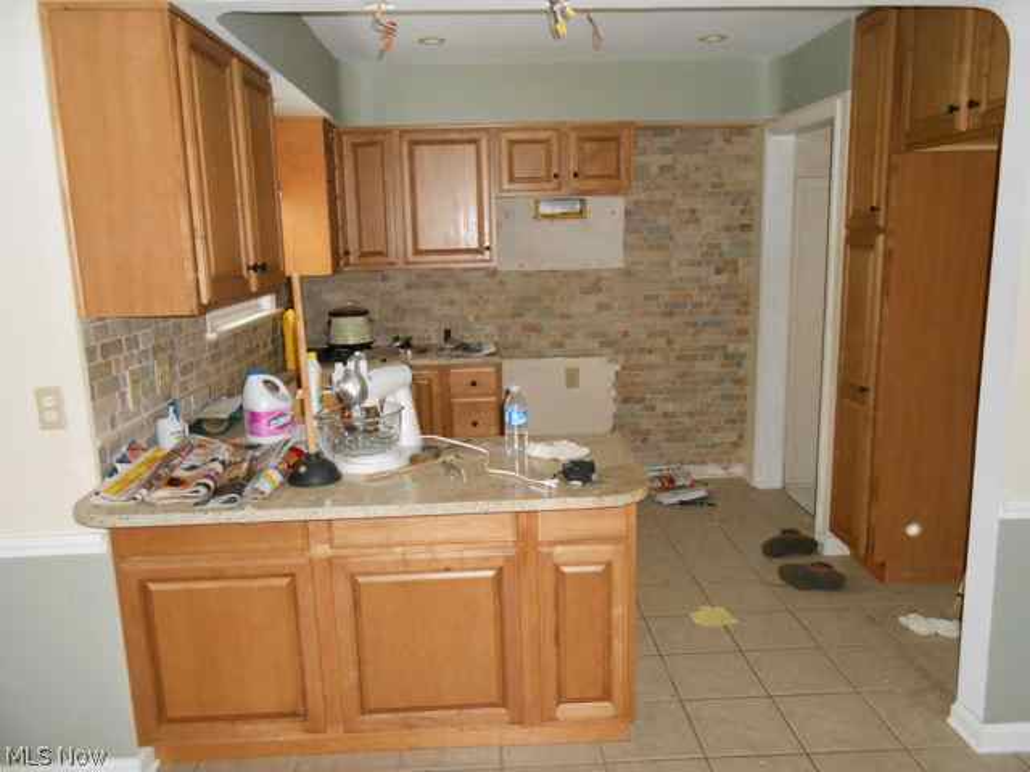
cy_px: 386
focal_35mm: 26
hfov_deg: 67.3
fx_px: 774
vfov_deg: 53.1
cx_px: 515
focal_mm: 4.6
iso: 500
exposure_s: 1/25
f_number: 3.5
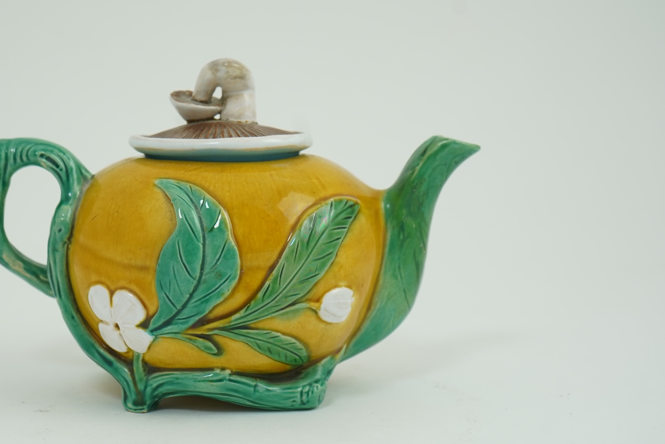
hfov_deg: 26.3
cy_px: 220
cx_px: 267
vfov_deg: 17.7
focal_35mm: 77
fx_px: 1422
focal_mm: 46
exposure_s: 1/25
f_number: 5.6
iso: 250
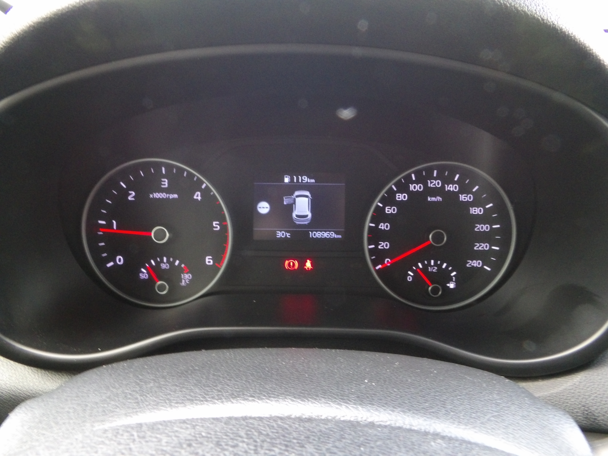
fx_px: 422
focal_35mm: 24
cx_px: 304
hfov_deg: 71.6
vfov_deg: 56.8
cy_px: 228
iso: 467
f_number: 4.1
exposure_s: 1/15
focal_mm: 4.3
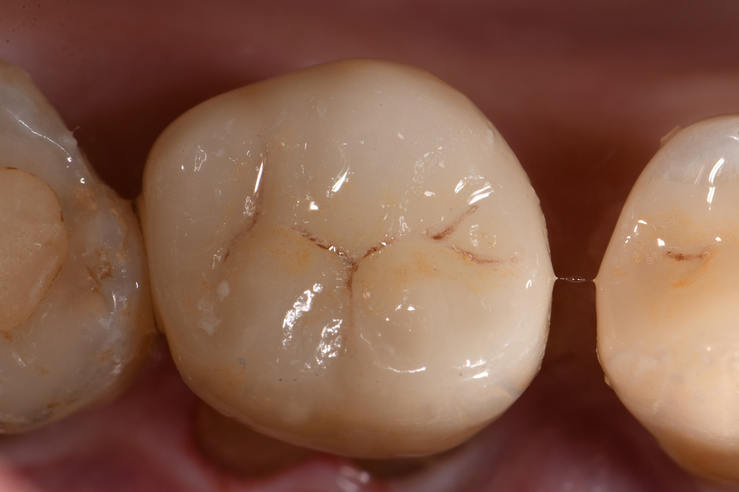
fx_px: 3221
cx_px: 370
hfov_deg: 13.1
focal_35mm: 157
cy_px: 246
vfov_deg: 8.7
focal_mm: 105
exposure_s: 1/160
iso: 200
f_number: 32
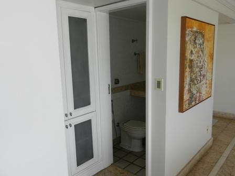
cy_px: 88
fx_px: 197
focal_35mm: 29
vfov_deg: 48.2
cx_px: 118
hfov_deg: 61.7
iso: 160
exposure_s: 1/30
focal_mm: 5.1
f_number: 3.6
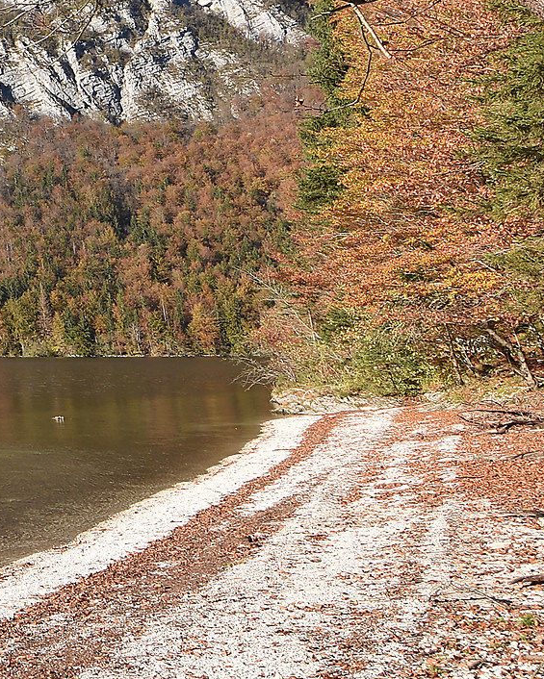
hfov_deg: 19.7
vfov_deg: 32.3
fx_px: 1058
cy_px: -24
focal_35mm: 53
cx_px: -475
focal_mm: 11
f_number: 10
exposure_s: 1/60
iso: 100
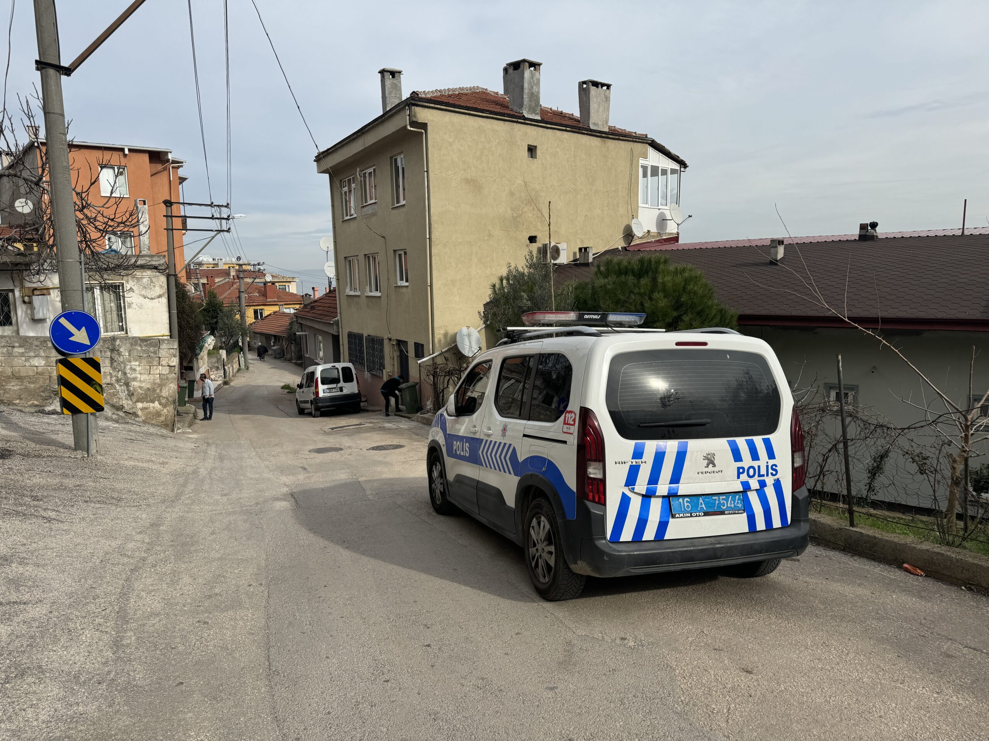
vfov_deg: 56.8
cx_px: 494
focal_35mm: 24
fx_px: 686
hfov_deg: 71.6
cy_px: 370
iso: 80
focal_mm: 6.86
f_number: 1.78
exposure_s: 1/4608
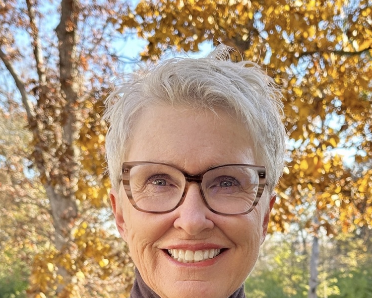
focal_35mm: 32
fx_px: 352
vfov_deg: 43.6
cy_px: 238
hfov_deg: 55.7
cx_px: 187
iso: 80
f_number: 1.78
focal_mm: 6.86
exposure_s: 1/287
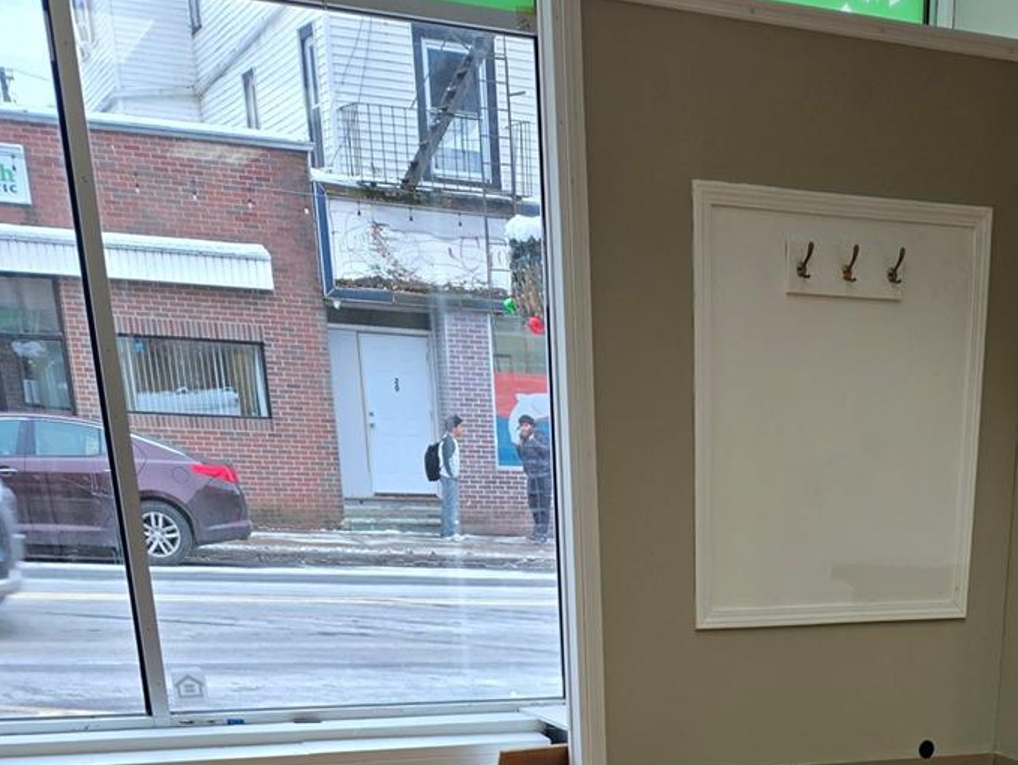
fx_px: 1530
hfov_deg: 35.5
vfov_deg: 23.1
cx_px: 834
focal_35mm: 52
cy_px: 1120
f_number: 1.8
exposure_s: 1/120
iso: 32
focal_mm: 5.4
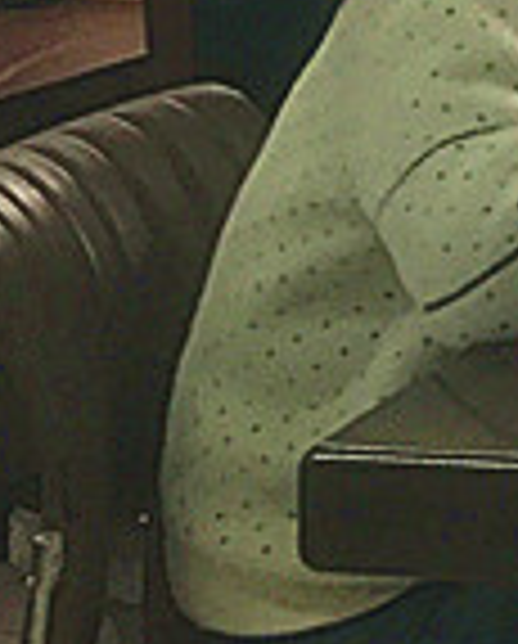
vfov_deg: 11.5
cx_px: 1703
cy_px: -410
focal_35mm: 158
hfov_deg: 8.0
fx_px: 3018
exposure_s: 1/100
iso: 40
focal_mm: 4.15
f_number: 2.2
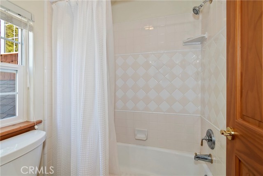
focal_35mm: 15
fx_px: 110
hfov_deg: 100.4
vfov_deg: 77.4
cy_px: 88
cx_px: 132
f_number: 8
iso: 400
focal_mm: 10
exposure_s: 1/30
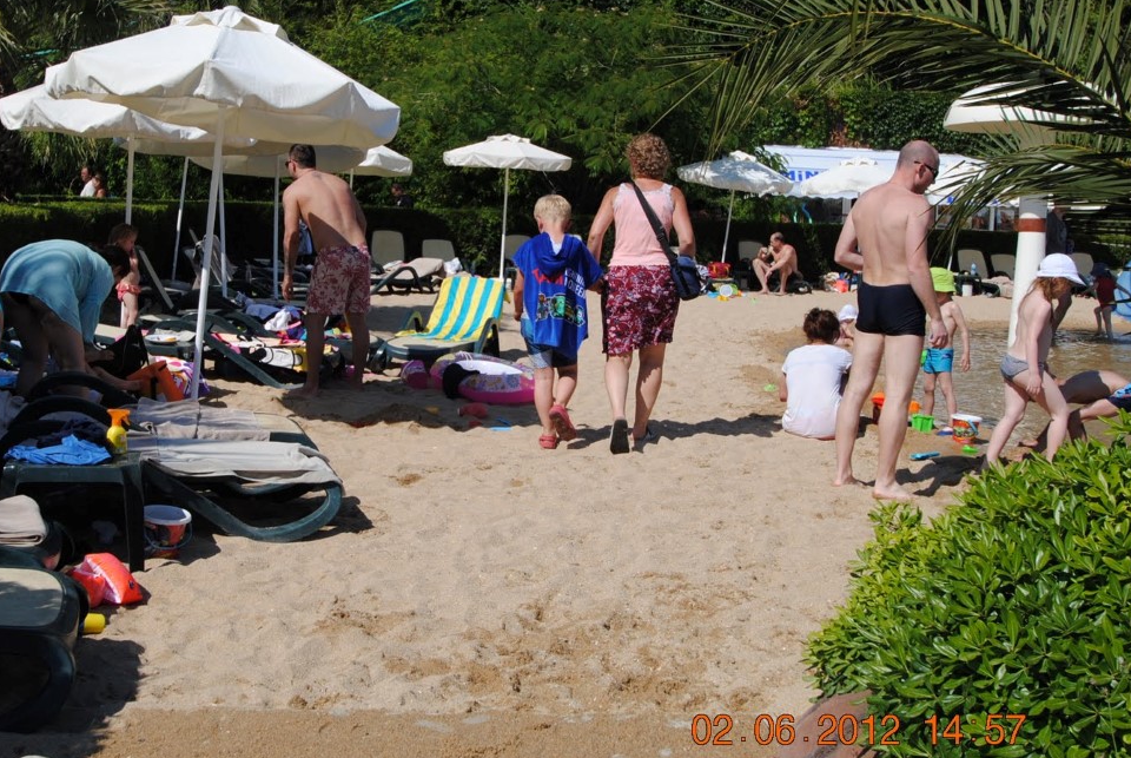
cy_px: 345
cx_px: 479
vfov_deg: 31.3
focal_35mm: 43
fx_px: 1353
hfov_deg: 45.2
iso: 100
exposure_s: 1/320
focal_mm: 24
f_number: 9
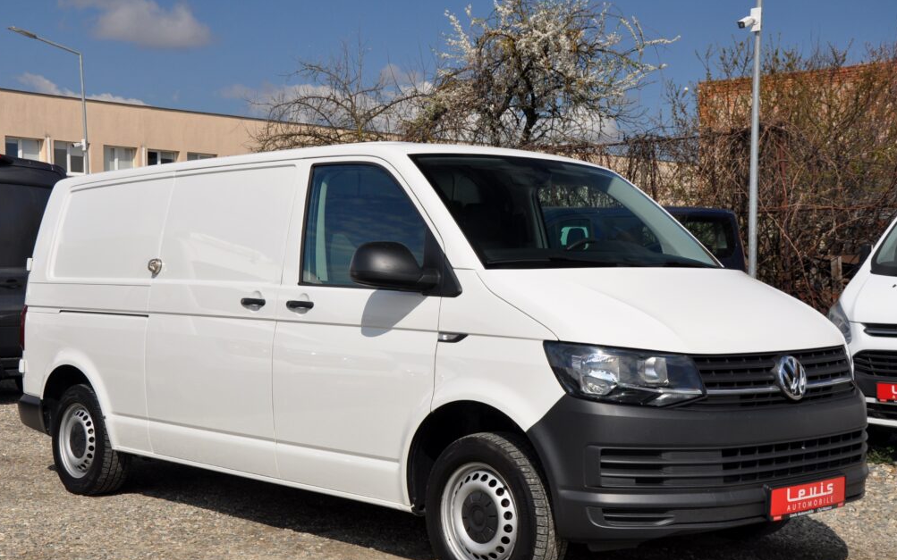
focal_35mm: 53
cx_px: 444
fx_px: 1296
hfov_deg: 38.2
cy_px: 302
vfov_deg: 24.4
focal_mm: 34
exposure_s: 1/500
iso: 400
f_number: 11
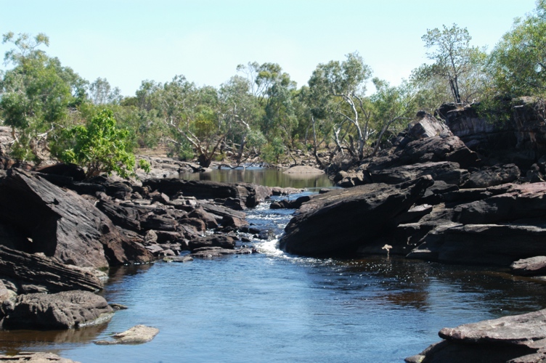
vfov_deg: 31.8
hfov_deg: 46.4
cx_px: 273
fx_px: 636
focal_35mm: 42
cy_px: 182
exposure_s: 1/320
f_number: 5.6
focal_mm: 28
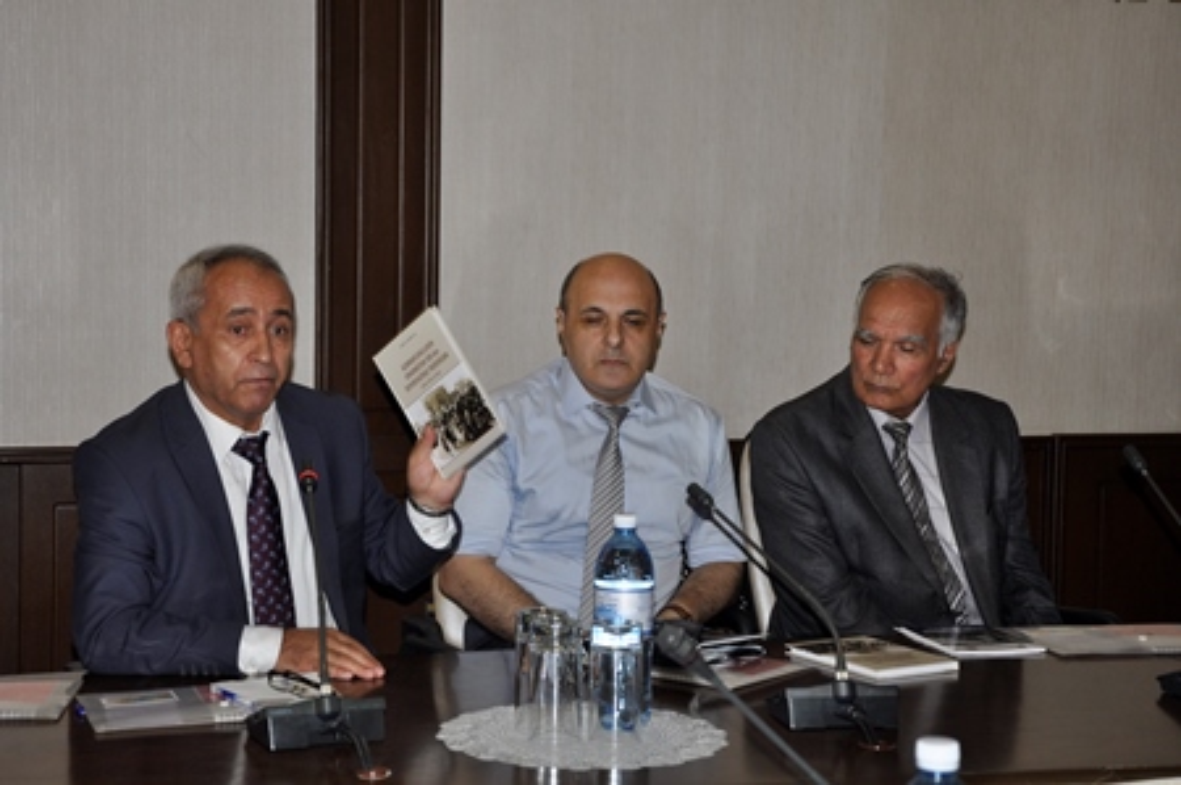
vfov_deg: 20.1
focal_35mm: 68
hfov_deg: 29.9
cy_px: 392
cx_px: 590
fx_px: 2212
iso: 500
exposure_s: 1/60
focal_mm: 45
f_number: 4.8
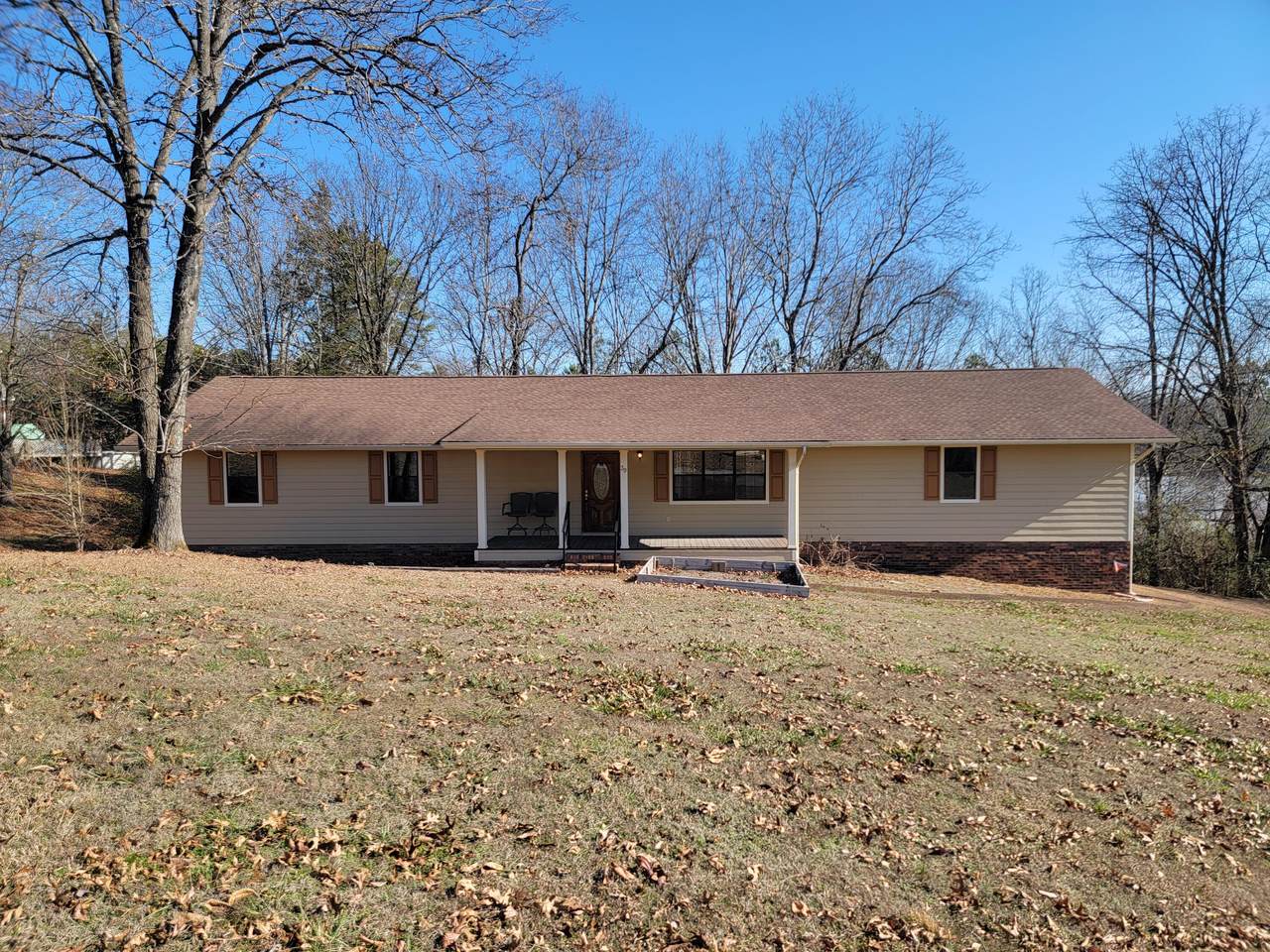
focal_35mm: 24
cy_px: 476
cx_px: 635
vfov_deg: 56.8
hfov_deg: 71.6
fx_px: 881
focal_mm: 6.7
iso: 16
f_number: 1.8
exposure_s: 1/516
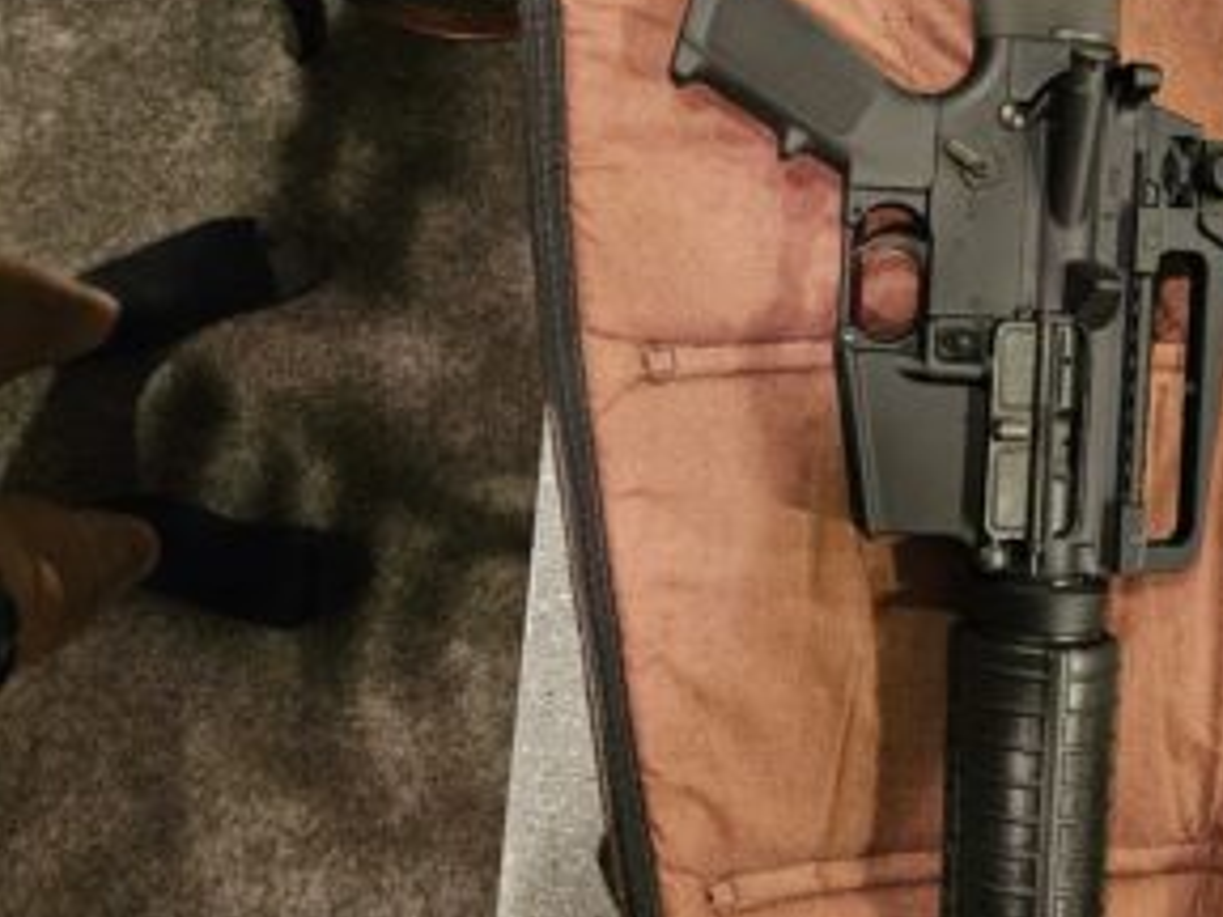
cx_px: 845
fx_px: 1131
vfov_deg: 43.5
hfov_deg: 55.3
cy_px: 301
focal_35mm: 32
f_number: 1.8
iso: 800
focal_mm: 5.4
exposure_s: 1/60
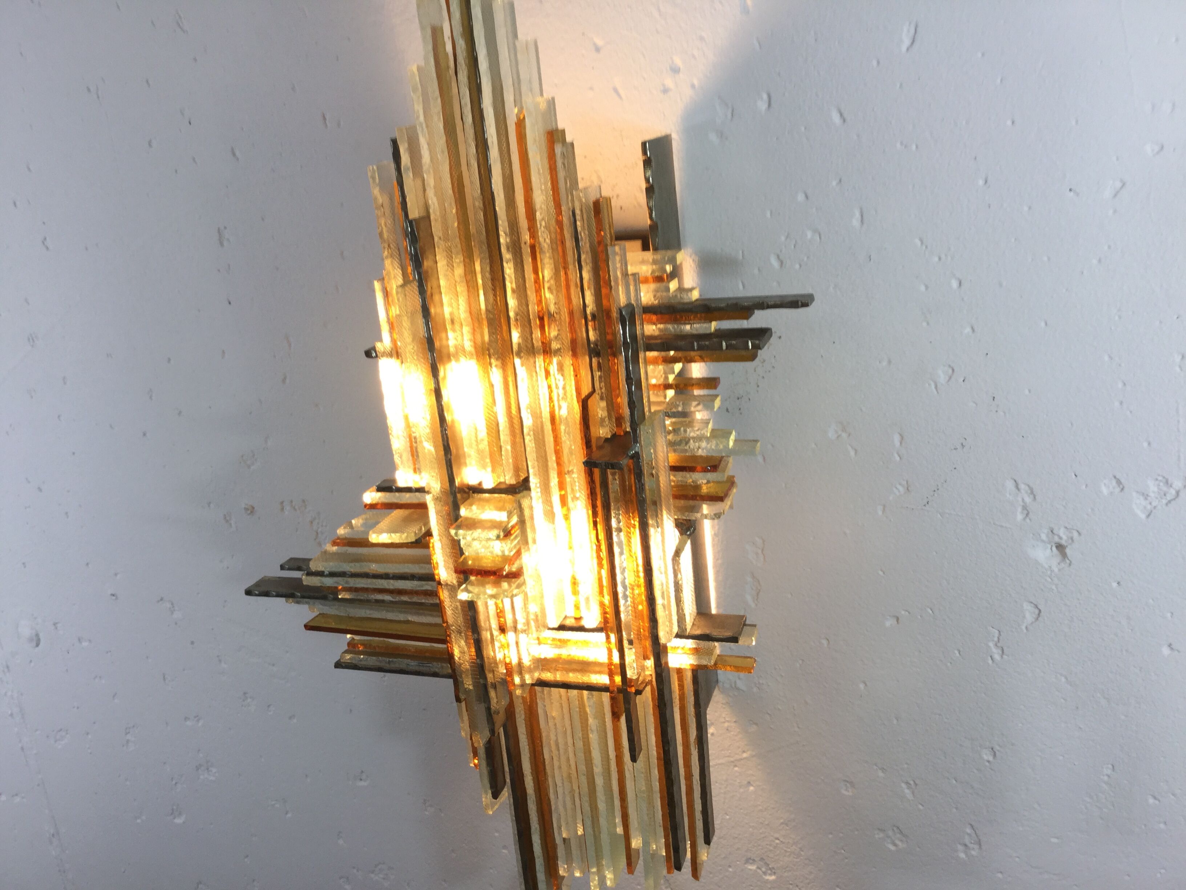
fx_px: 1062
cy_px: 445
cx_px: 593
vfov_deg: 45.4
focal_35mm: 31
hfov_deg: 58.4
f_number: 2.4
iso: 25
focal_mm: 3.3
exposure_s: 1/50
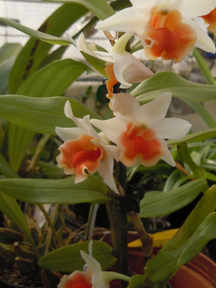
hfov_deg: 37.5
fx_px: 316
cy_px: 114
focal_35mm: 38
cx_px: 134
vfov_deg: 48.7
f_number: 3.5
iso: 100
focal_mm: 5.4
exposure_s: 1/100
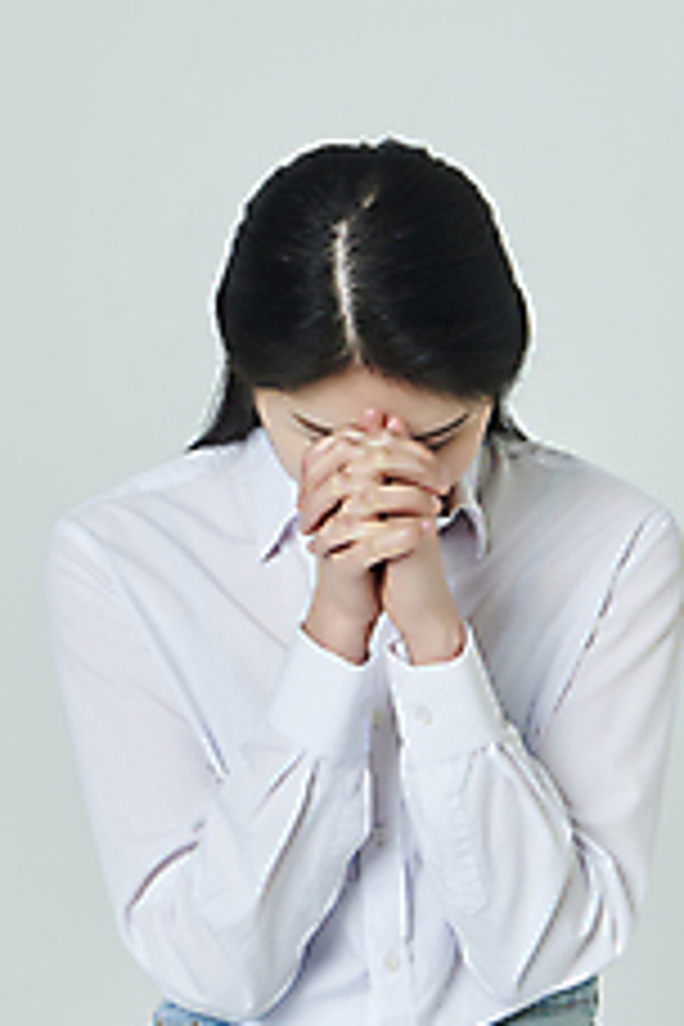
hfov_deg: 11.1
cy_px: 464
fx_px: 3505
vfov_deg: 16.6
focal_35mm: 123
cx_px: 371
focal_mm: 70
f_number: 11
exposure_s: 1/125
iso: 100
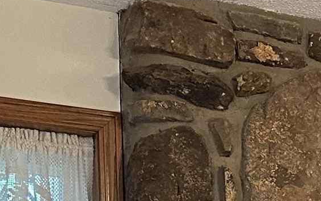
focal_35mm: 138
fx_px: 1208
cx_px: 631
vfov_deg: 8.6
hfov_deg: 13.2
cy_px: 492
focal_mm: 6.86
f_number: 1.78
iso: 400
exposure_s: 1/60
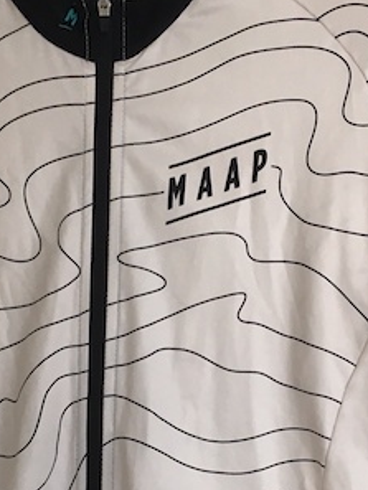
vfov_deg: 24.7
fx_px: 1105
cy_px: 365
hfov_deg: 18.9
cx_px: 147
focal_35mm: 78
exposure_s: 1/30
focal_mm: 4.15
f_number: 2.2
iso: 25
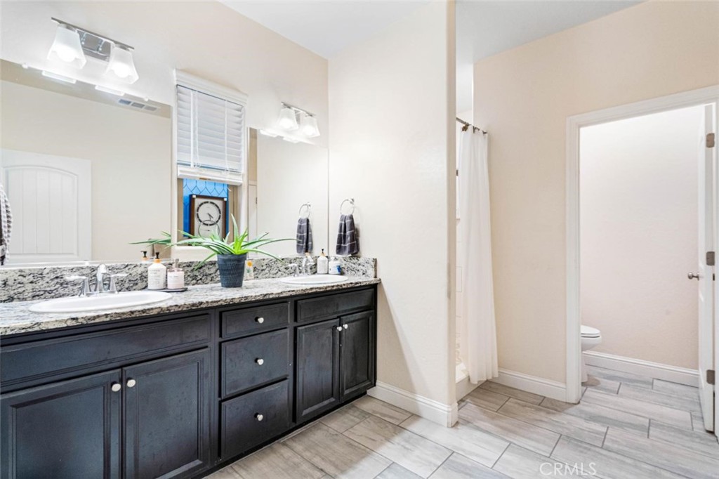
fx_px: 319
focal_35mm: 16
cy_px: 240
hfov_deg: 96.8
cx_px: 360
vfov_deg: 73.7
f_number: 11
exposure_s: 1/1.67
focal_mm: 16
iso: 800
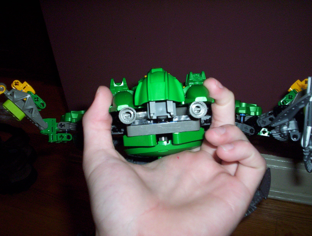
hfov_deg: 48.9
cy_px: 118
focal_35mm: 38
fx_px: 343
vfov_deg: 37.9
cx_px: 156
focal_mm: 4.99
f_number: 4.5
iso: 140
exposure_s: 1/60
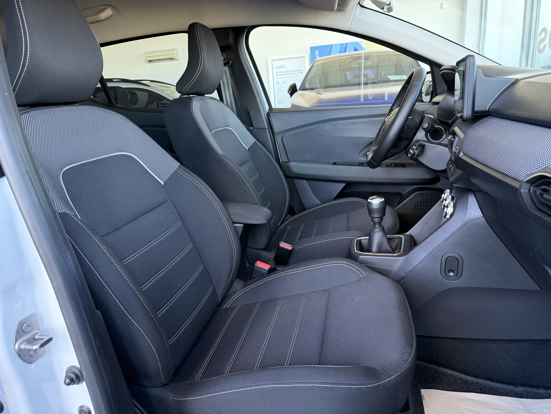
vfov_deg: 56.8
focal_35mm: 24
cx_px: 276
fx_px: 382
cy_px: 207
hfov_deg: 71.6
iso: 200
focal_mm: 6.76
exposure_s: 1/63
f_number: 1.78
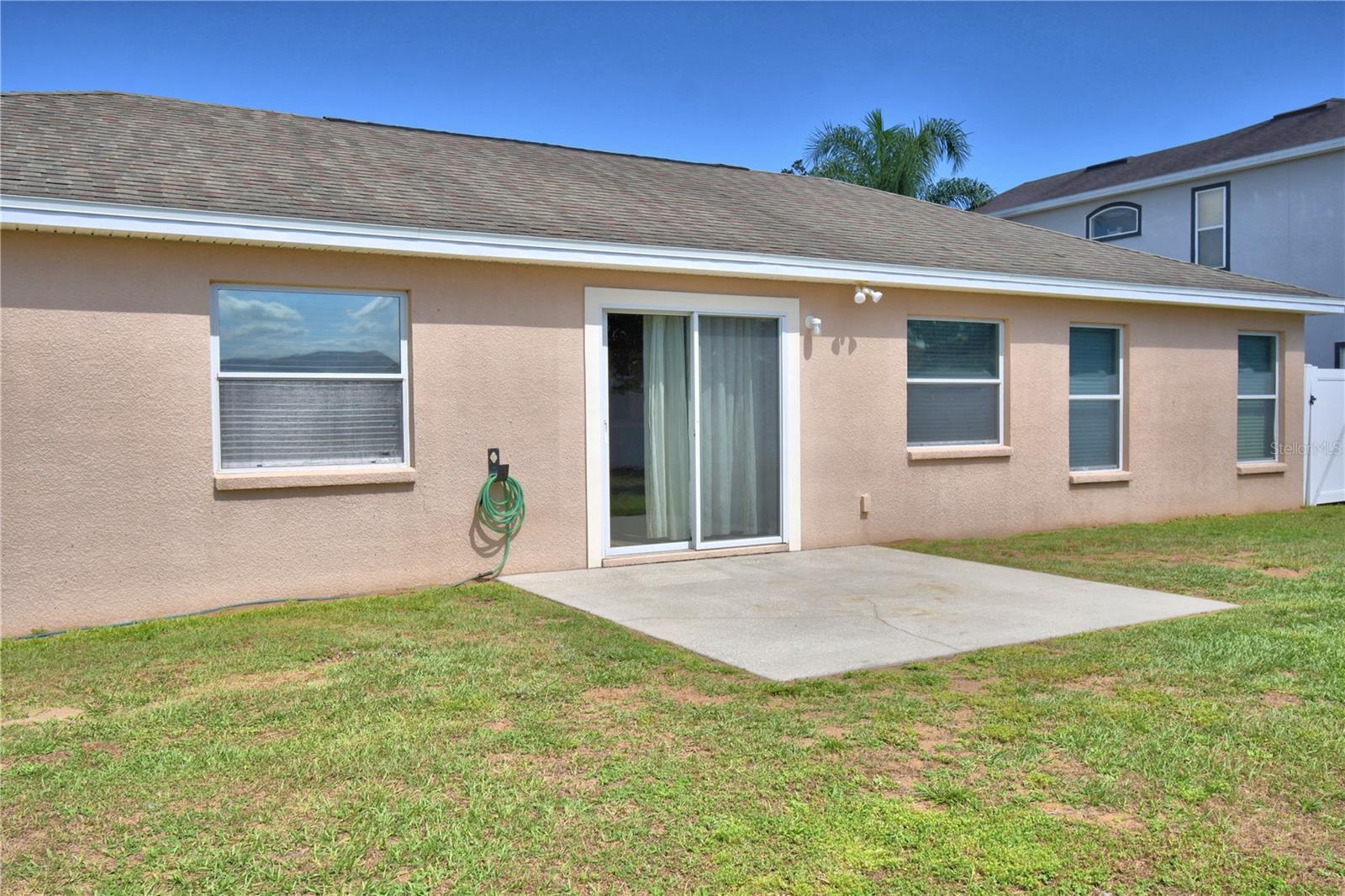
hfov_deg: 61.9
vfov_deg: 43.6
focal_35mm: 30
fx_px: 1121
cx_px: 672
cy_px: 448
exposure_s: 1/1000
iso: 100
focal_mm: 20
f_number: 5.6
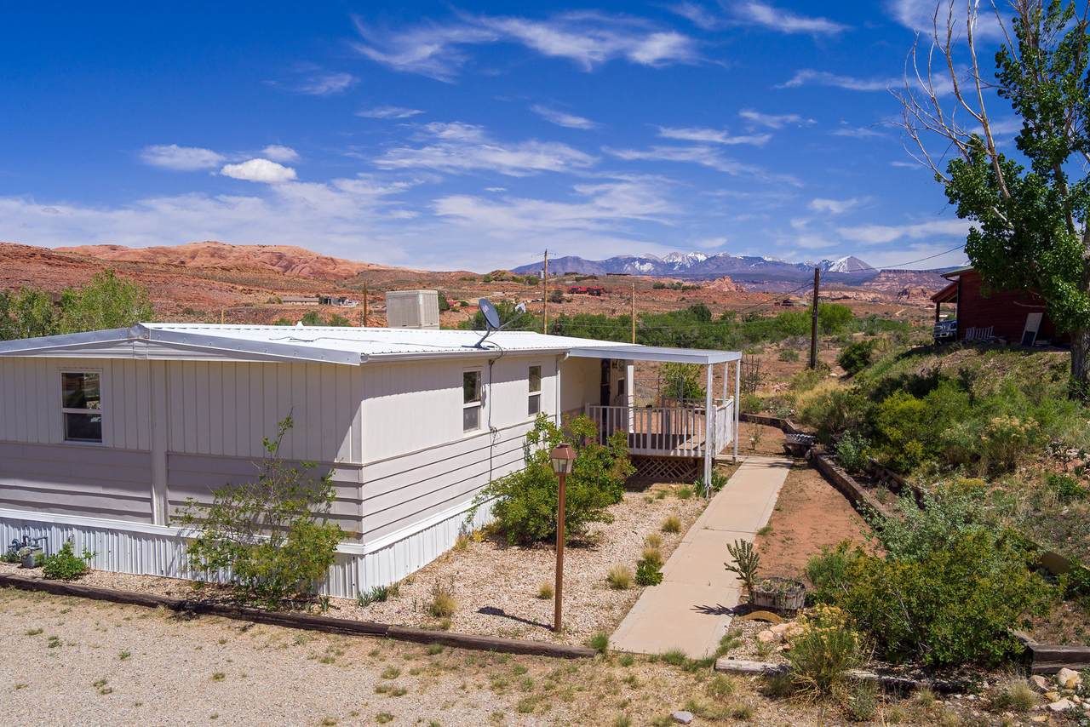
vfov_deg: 55.1
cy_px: 364
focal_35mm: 23
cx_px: 545
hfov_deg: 76.1
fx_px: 697
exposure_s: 1/3800
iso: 115
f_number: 2.8
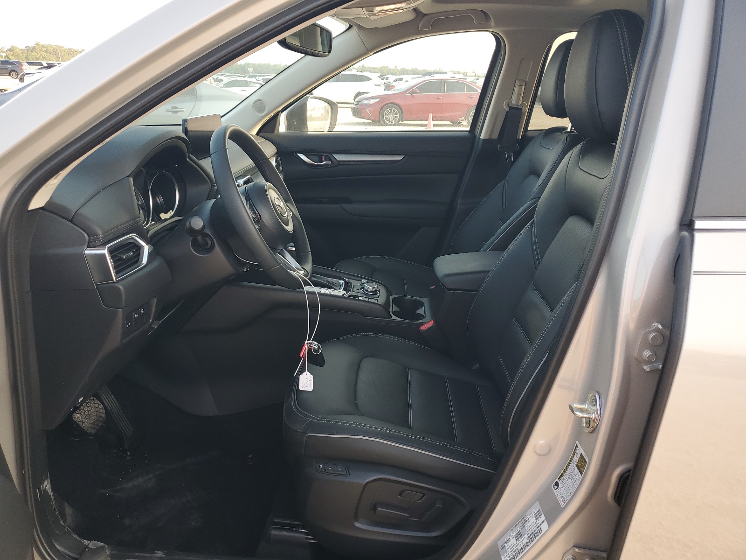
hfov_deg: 67.3
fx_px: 560
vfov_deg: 53.1
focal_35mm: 26
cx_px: 373
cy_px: 280
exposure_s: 1/250
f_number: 1.5
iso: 50
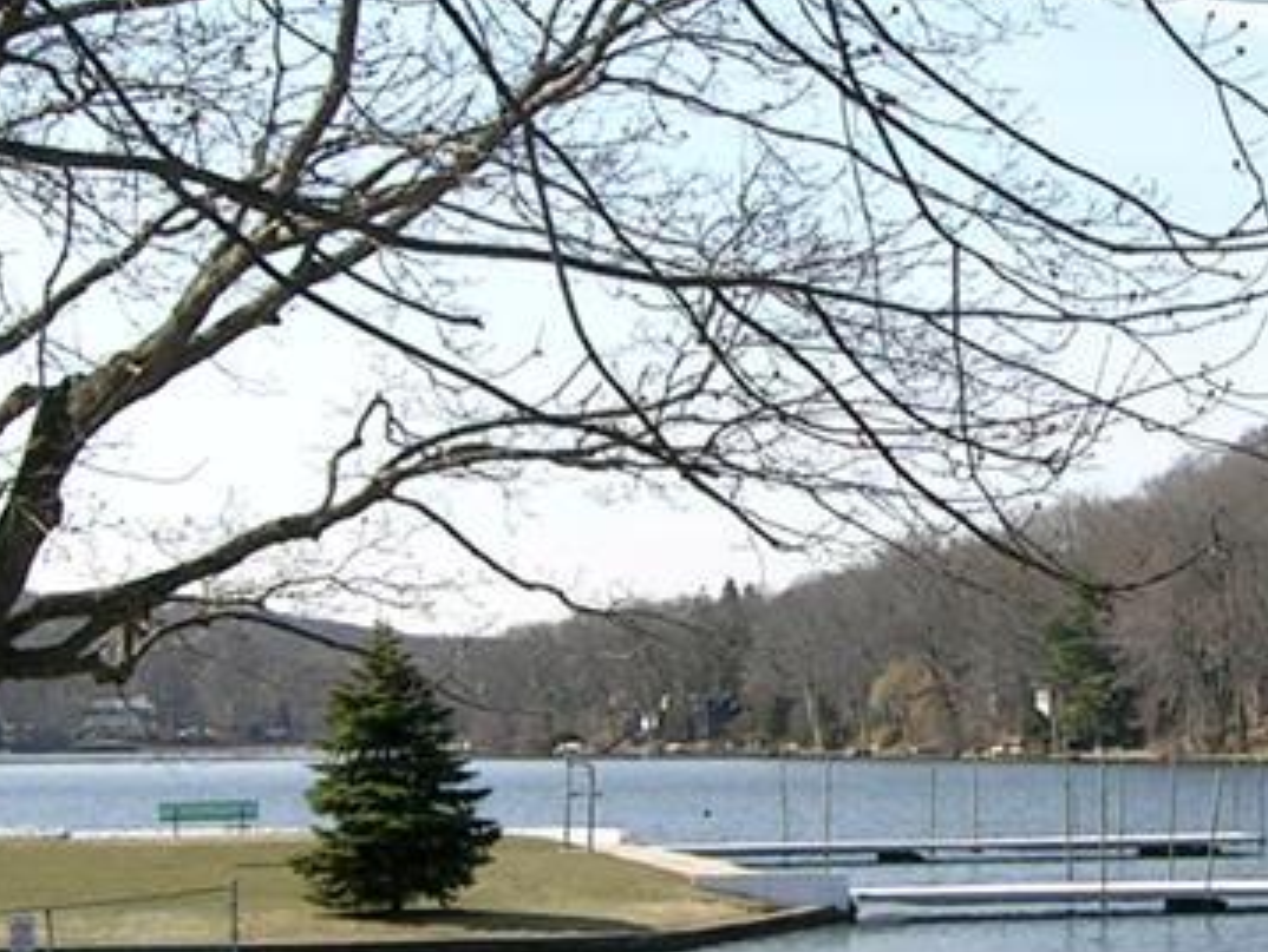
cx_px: 1059
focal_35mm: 100
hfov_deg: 19.4
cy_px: 626
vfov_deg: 14.8
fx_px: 3666
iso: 50
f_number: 4.8
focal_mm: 5.4
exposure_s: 1/305
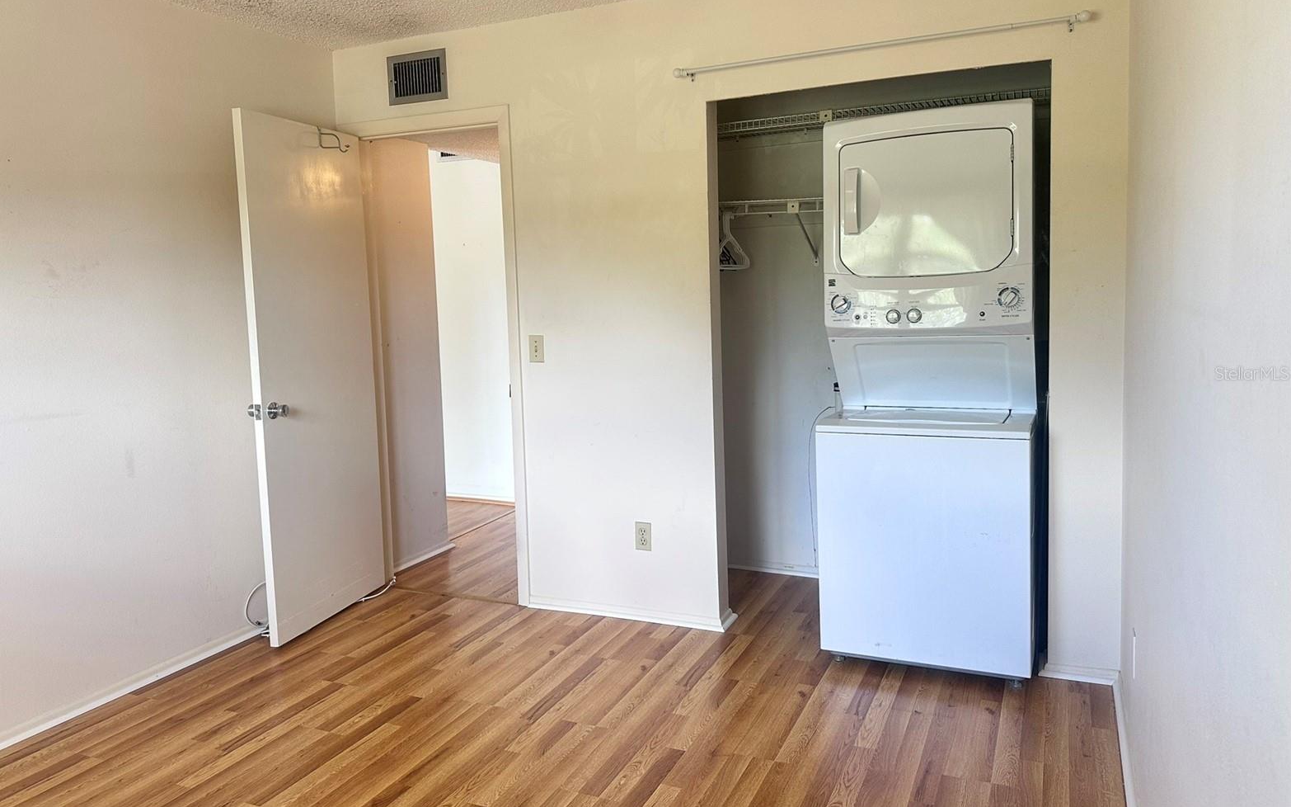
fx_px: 915
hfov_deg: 70.4
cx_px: 633
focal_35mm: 26
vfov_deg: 47.5
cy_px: 373
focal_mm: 6.86
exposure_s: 1/60
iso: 125
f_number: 1.78
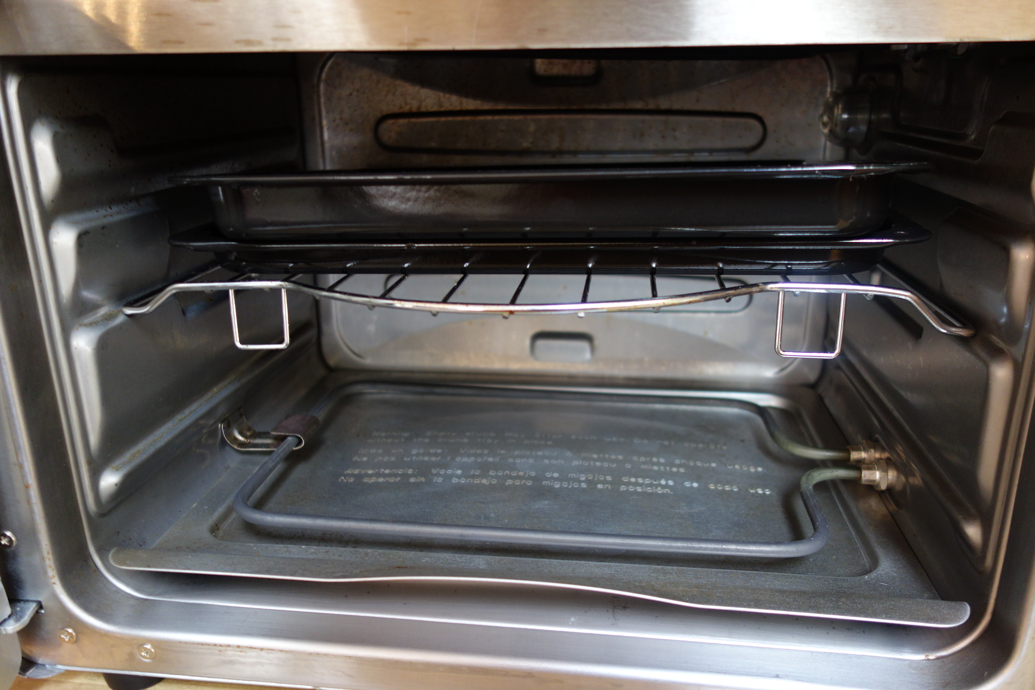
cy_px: 345
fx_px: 805
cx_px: 518
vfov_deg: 46.4
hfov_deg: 65.5
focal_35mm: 28
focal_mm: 10.4
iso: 320
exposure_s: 1/30
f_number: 1.8
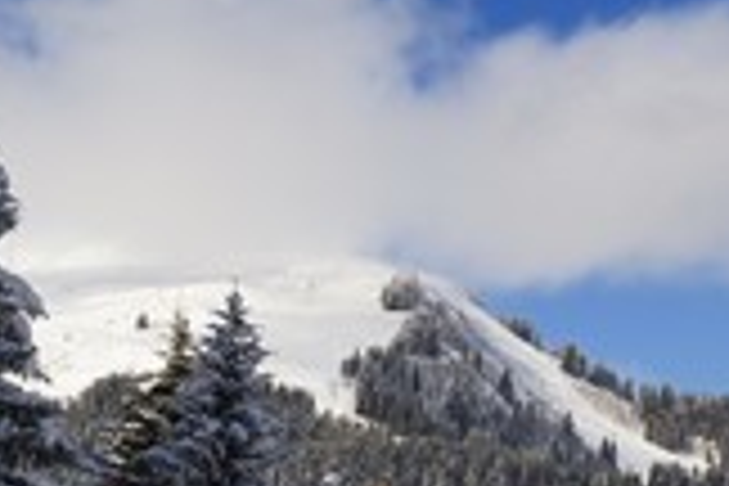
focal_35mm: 130
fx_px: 2632
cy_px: 486
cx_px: 760
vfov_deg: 10.5
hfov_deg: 15.4
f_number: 18
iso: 200
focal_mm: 50
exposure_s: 1/250
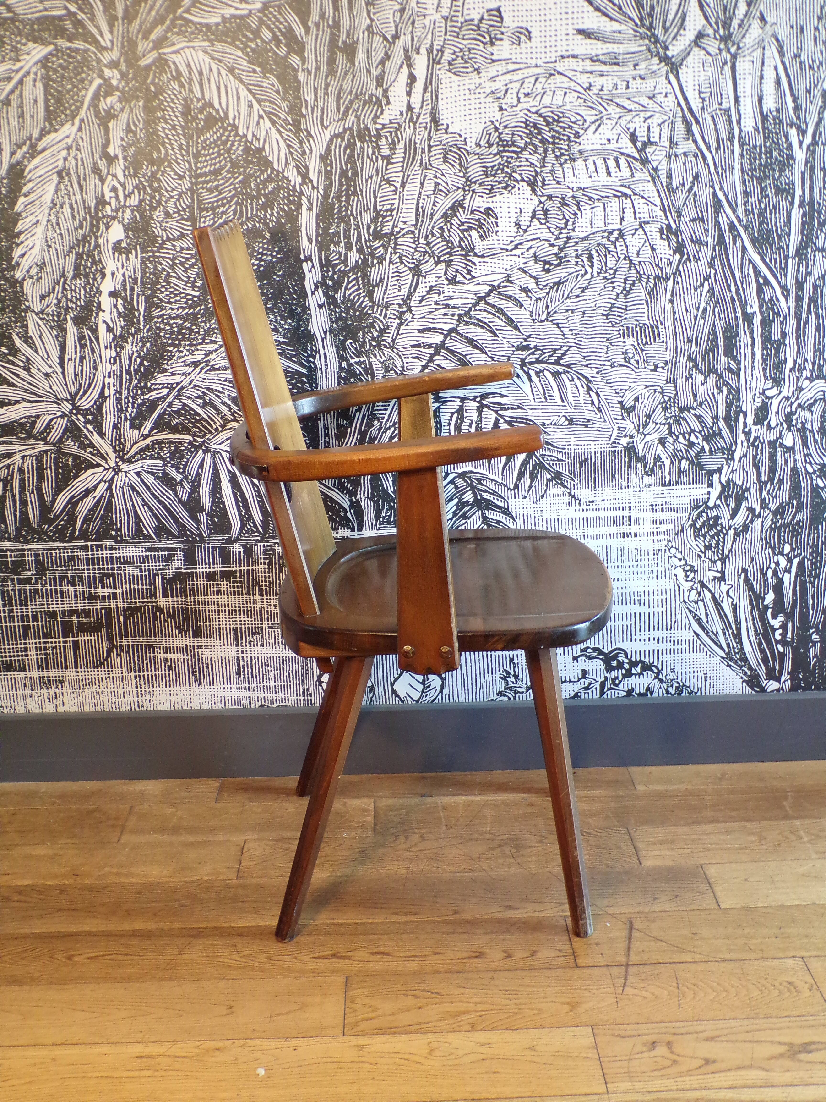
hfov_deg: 38.7
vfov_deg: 50.1
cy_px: 551
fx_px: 1177
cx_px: 413
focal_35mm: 37
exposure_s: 1/17
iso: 261
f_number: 3.3
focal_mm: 6.6
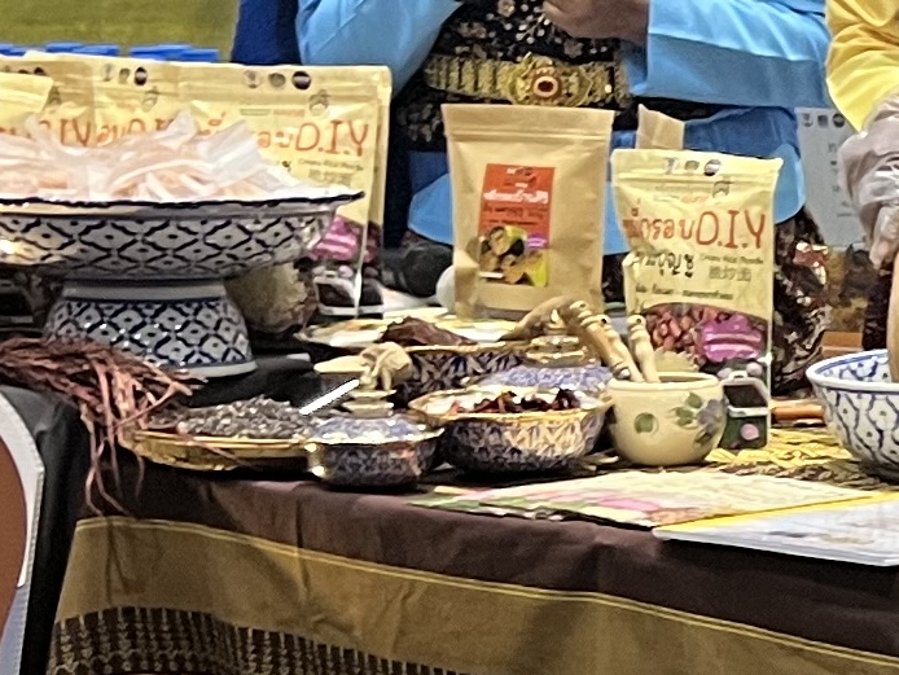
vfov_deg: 9.8
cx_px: 1662
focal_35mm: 151
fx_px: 3923
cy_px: 549
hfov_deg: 12.0
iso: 125
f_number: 1.5
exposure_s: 1/50
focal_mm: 5.7
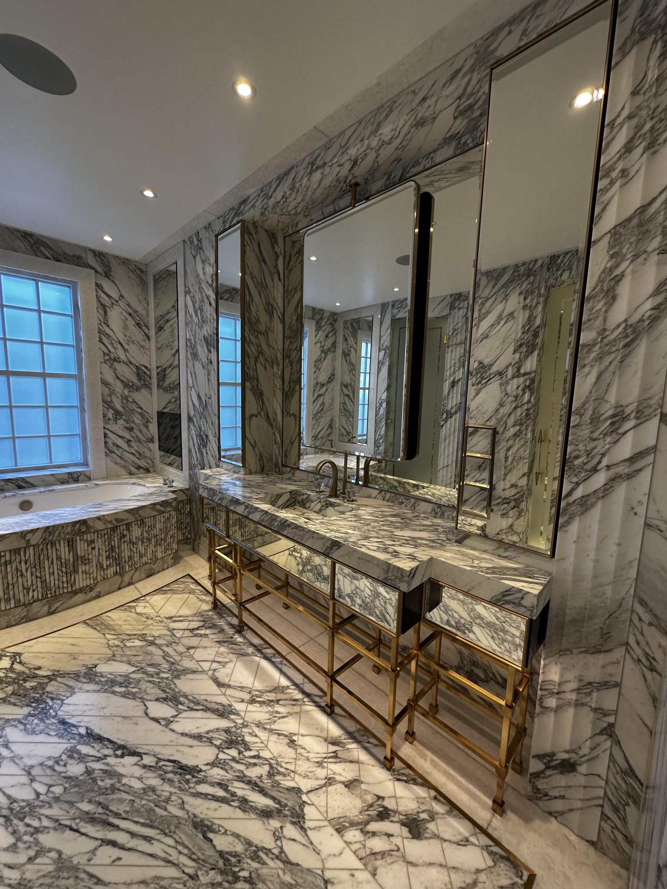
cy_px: 444
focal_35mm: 14
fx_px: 360
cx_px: 334
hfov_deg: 85.7
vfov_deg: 102.1
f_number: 2.2
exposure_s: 1/100
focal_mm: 2.22
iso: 125
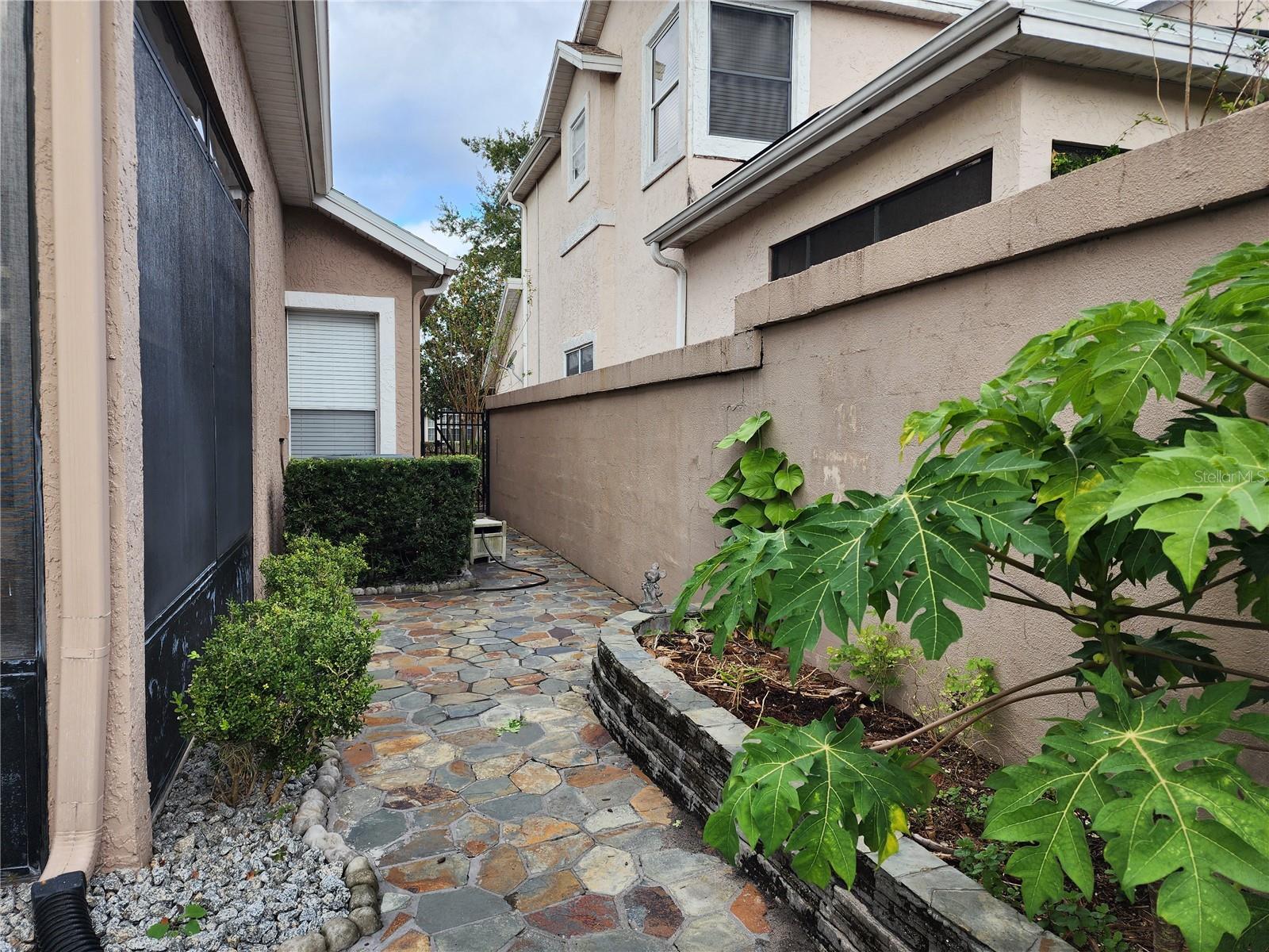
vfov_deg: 58.9
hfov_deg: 73.9
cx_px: 634
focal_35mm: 23
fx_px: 843
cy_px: 476
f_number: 1.8
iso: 12
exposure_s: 1/242
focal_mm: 6.4
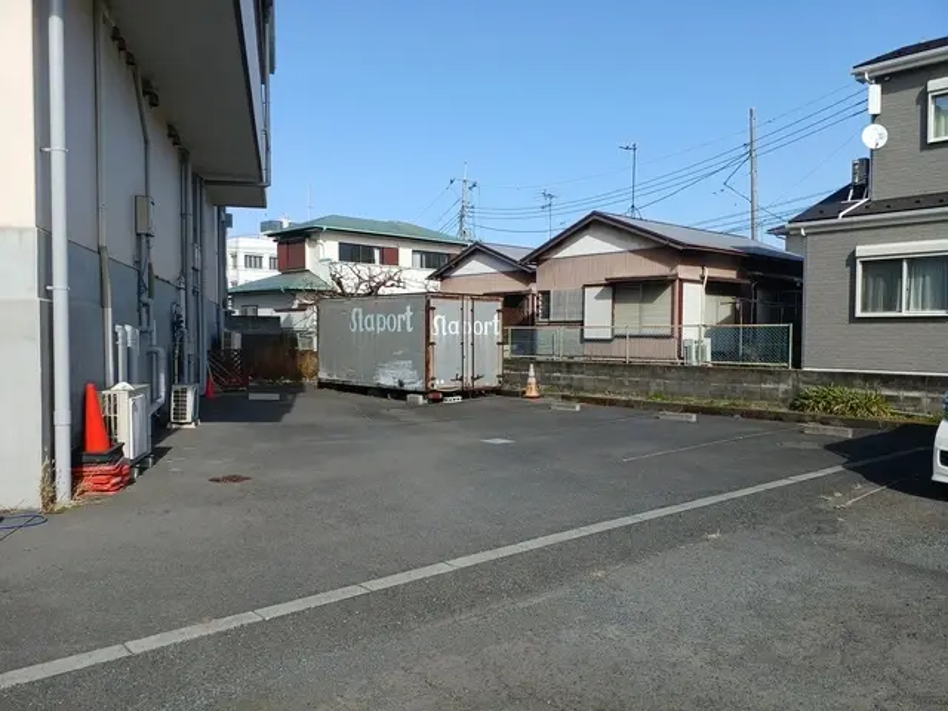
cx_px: 474
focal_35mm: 27
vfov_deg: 51.4
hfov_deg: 65.3
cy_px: 356
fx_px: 739
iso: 32
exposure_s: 1/1348
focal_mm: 3.58
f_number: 1.9
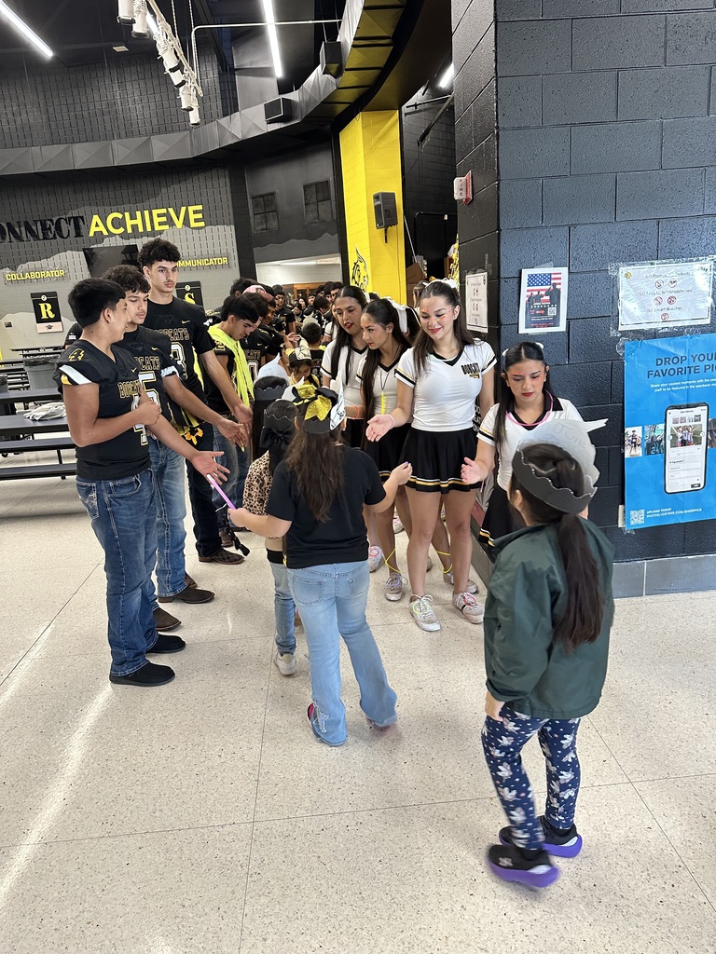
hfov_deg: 56.8
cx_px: 358
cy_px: 477
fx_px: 662
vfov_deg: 71.6
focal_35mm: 24
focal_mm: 6.86
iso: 250
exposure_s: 1/60
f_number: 1.78
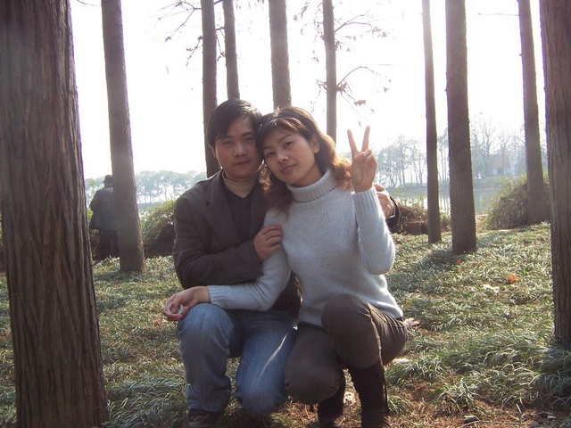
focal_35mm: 33
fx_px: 544
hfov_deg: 55.4
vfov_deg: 42.9
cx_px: 286
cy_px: 214
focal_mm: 5.5
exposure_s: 1/250
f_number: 3.4
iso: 80
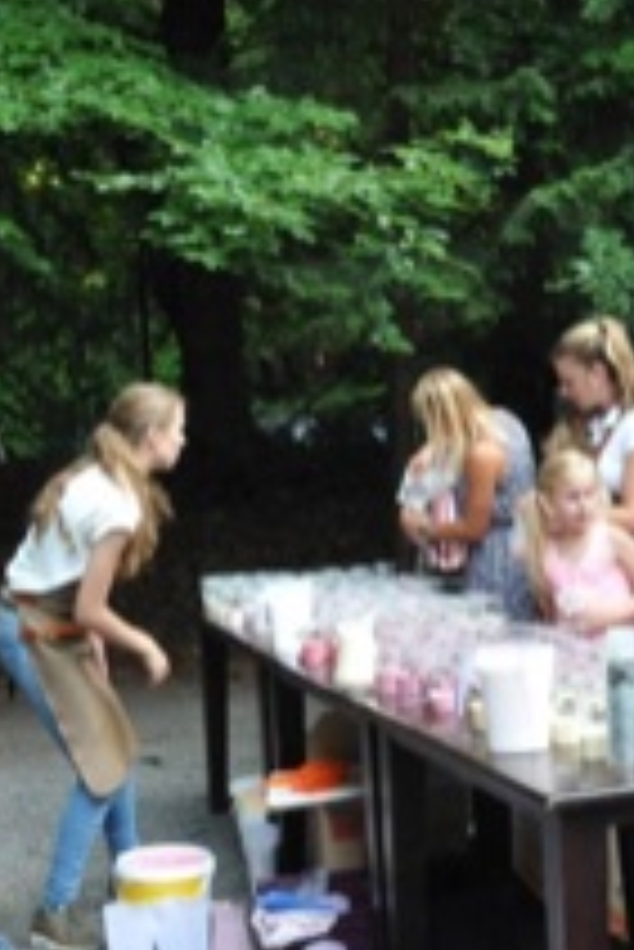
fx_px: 1793
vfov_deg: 29.6
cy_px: 493
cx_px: 549
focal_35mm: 68
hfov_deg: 19.7
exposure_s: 1/160
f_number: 6.3
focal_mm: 24
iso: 2000
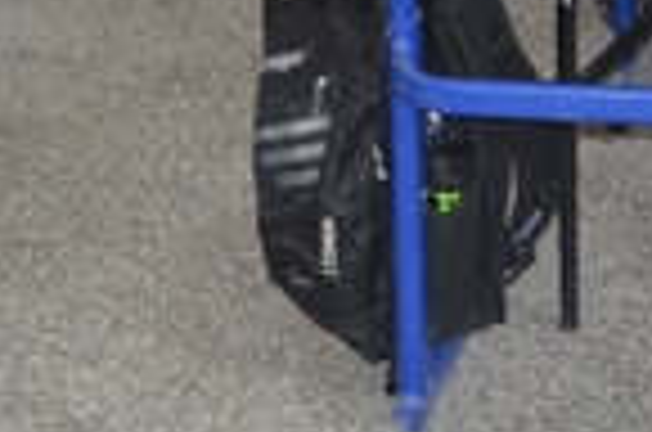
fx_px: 2693
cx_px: 1111
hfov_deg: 12.7
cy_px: -716
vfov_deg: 8.2
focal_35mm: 149
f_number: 4
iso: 400
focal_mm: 18
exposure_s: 1/60
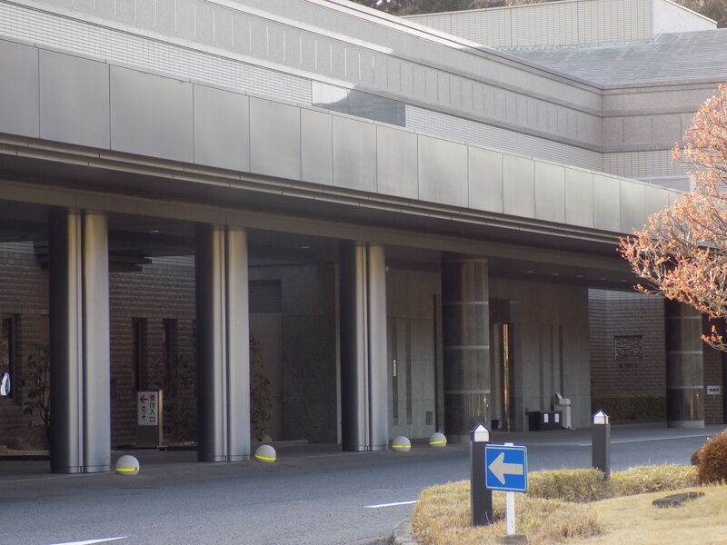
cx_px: 364
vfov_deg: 12.6
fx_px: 2478
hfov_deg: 16.7
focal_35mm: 118
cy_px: 272
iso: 80
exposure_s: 1/40
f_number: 4.8
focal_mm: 20.9
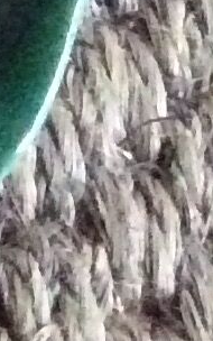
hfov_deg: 4.2
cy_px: -661
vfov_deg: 6.6
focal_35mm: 289
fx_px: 2684
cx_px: -652
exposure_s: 1/17
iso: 800
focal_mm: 3.3
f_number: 2.4
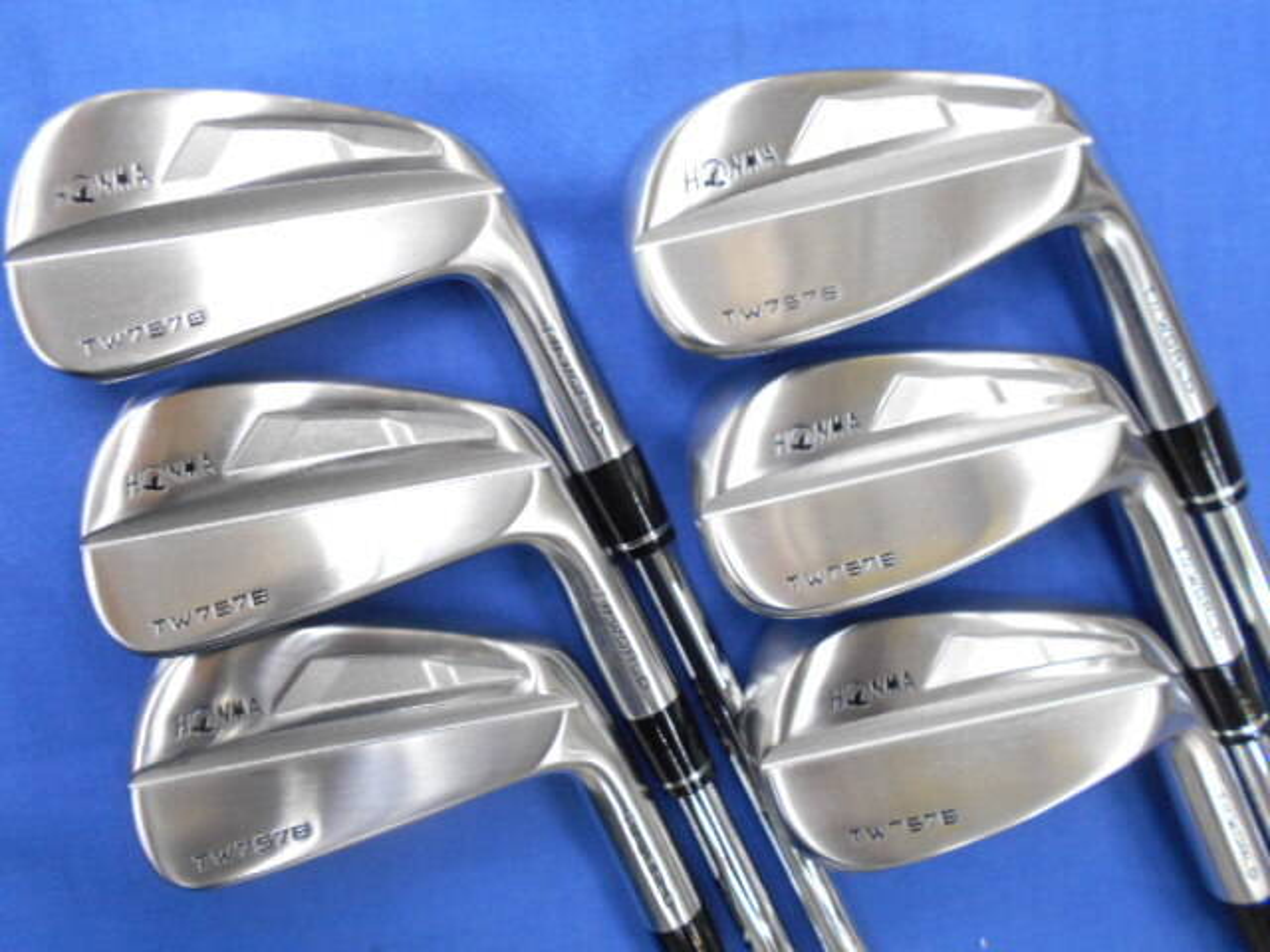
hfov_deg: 67.3
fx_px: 954
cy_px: 476
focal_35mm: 26
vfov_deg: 53.1
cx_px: 635
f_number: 3.2
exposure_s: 1/30
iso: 280
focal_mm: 4.6
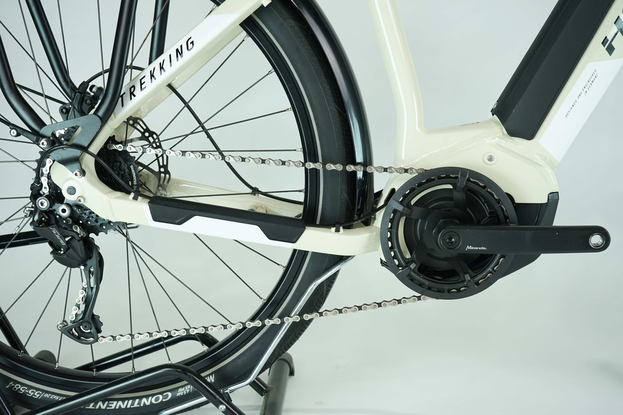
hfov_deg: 44.5
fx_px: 761
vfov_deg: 30.5
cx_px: 312
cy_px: 208
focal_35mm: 44
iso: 1600
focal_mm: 44
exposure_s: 1/200
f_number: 5.6
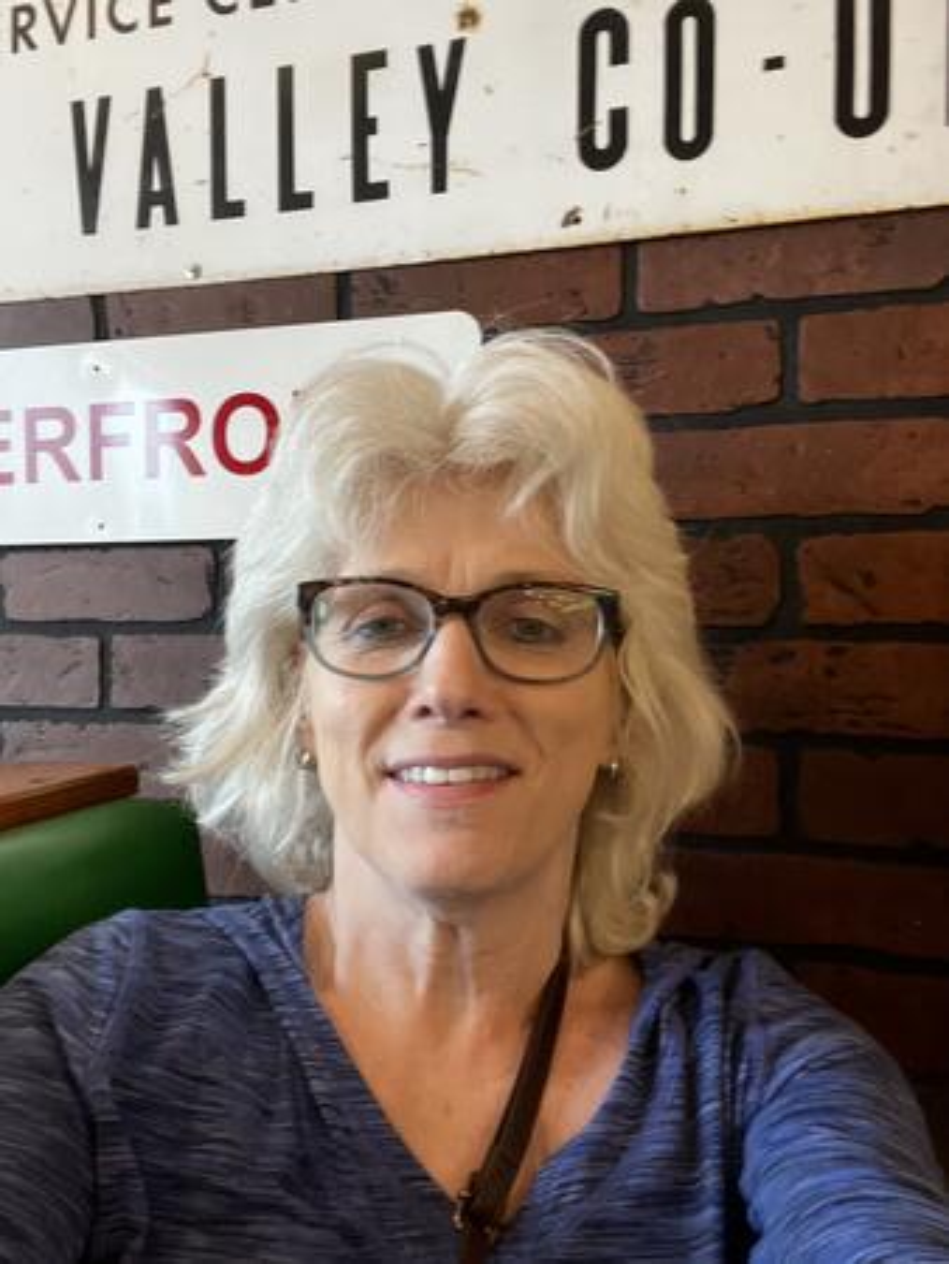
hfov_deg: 46.8
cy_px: 632
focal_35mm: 30
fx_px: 1096
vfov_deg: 59.9
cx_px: 474
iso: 400
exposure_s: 1/30
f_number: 2.2
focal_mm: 2.71
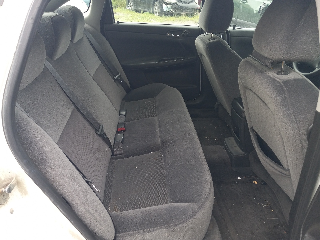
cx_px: 160
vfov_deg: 51.4
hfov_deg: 65.3
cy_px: 120
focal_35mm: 27
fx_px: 250
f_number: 1.8
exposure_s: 1/120
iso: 51
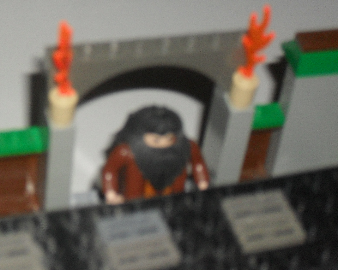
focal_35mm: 129
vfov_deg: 12.0
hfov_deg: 14.9
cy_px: 148
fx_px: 1290
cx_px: 94
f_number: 5.5
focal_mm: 15.7
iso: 200
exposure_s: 1/60
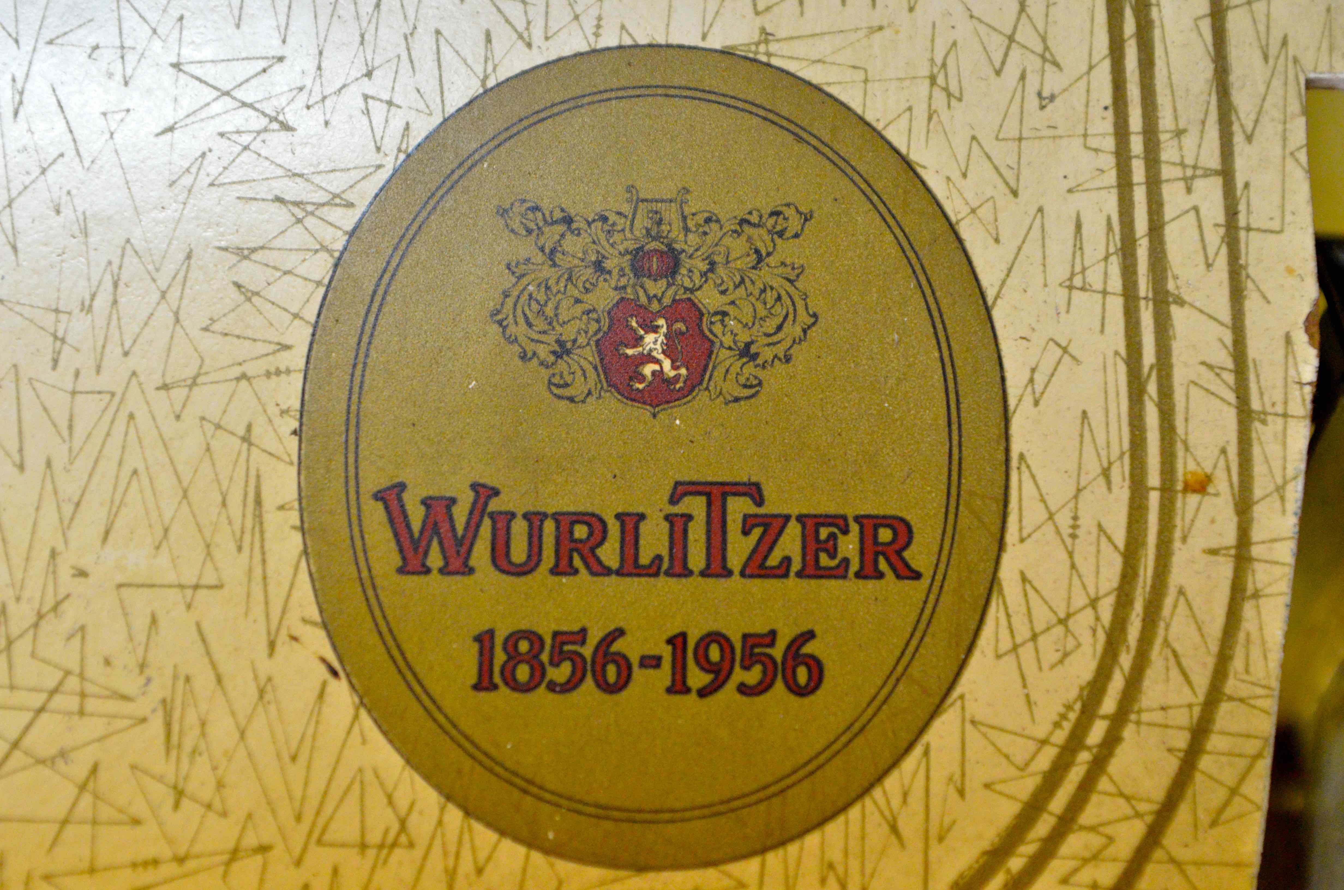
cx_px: 672
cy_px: 445
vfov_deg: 31.8
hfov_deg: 46.5
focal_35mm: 42
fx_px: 1565
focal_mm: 28
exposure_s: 1/125
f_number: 3.5
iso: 4000
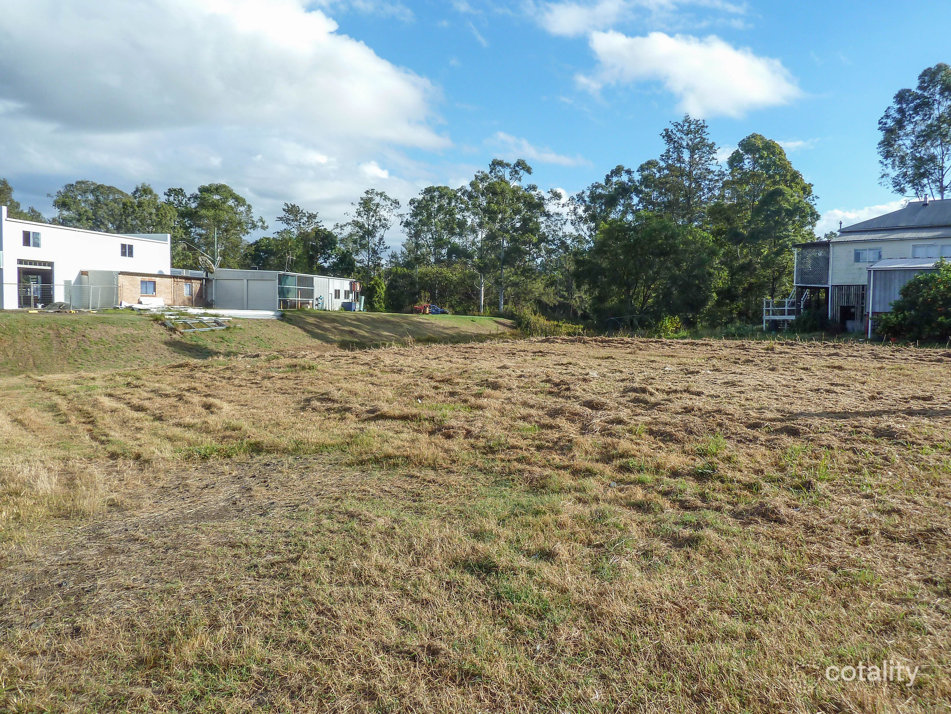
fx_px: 687
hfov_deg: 69.4
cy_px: 357
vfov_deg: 54.9
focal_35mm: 25
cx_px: 476
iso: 80
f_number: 4
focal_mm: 4.1
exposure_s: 1/400
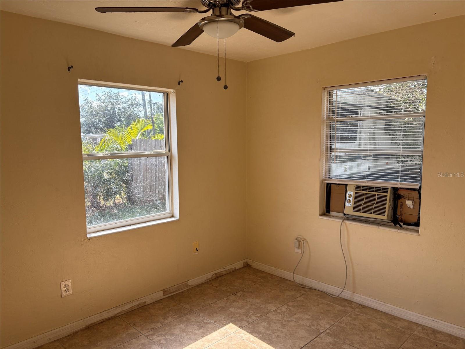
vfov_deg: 53.1
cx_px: 232
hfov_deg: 67.3
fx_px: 349
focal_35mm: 26
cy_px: 174
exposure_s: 1/654
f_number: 1.6
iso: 50
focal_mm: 5.96
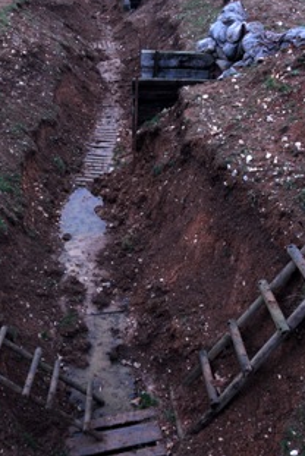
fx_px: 520
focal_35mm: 41
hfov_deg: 32.7
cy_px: 247
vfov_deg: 47.3
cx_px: 131
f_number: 4.5
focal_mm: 22
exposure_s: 1/80
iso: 160
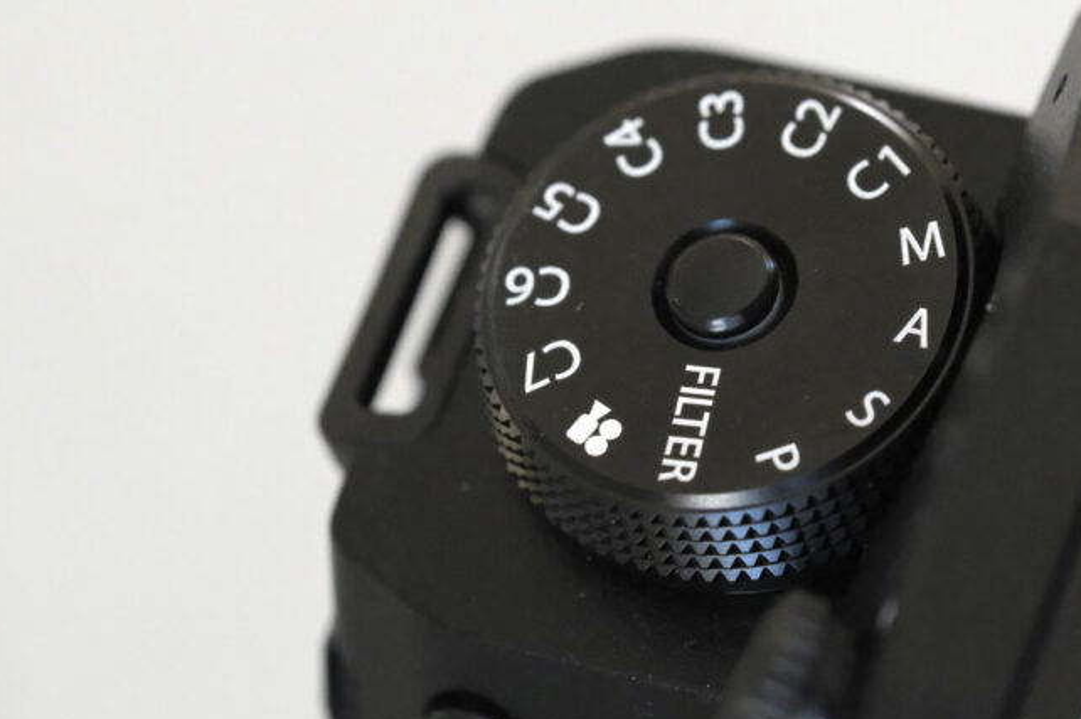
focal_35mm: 185
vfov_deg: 7.4
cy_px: 326
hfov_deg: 11.1
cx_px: 745
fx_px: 5551
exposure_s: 1/1000
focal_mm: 80
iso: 12800
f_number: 5.6
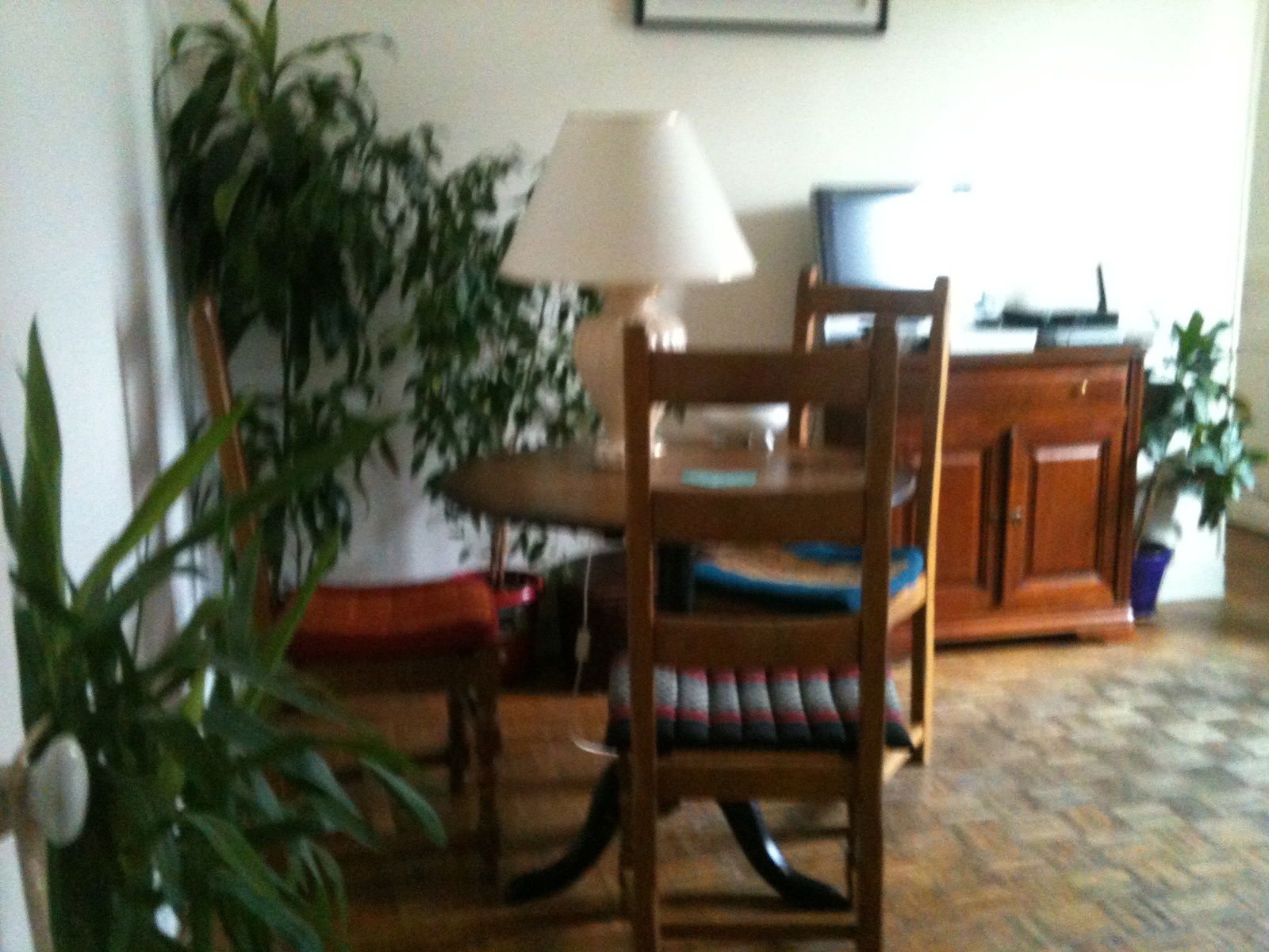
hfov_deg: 52.6
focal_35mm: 35
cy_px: 476
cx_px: 634
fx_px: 1283
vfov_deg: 40.7
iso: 500
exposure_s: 1/15
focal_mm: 3.85
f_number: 2.8
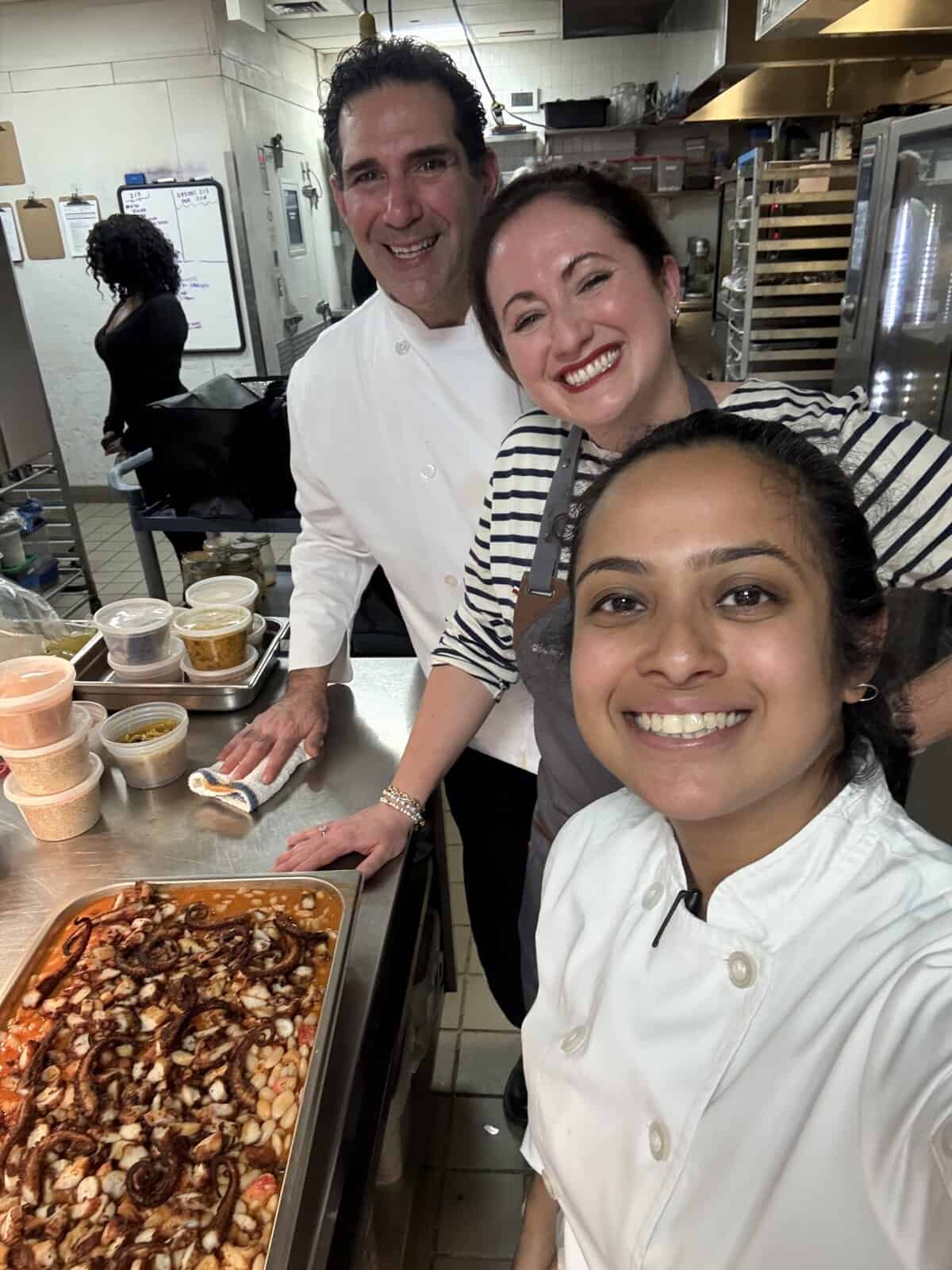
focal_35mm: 23
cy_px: 635
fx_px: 843
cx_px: 476
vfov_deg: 73.9
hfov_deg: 58.9
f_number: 1.9
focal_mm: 2.69
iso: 250
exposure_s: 1/40
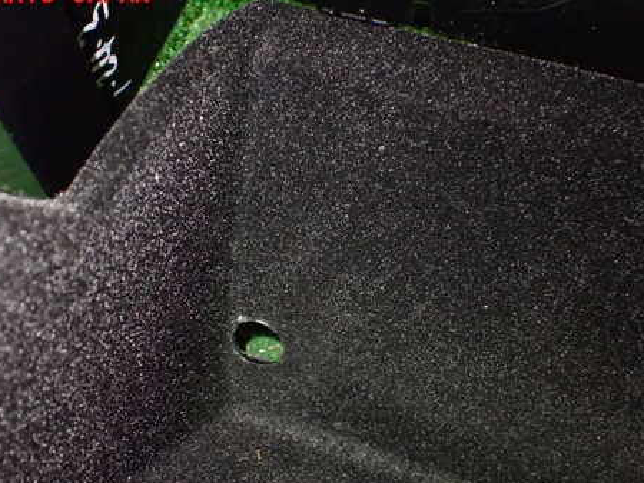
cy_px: 297
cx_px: 319
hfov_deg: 46.8
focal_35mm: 40
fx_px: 745
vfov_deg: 35.8
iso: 1250
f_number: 2.3
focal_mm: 5.4
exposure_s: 1/30
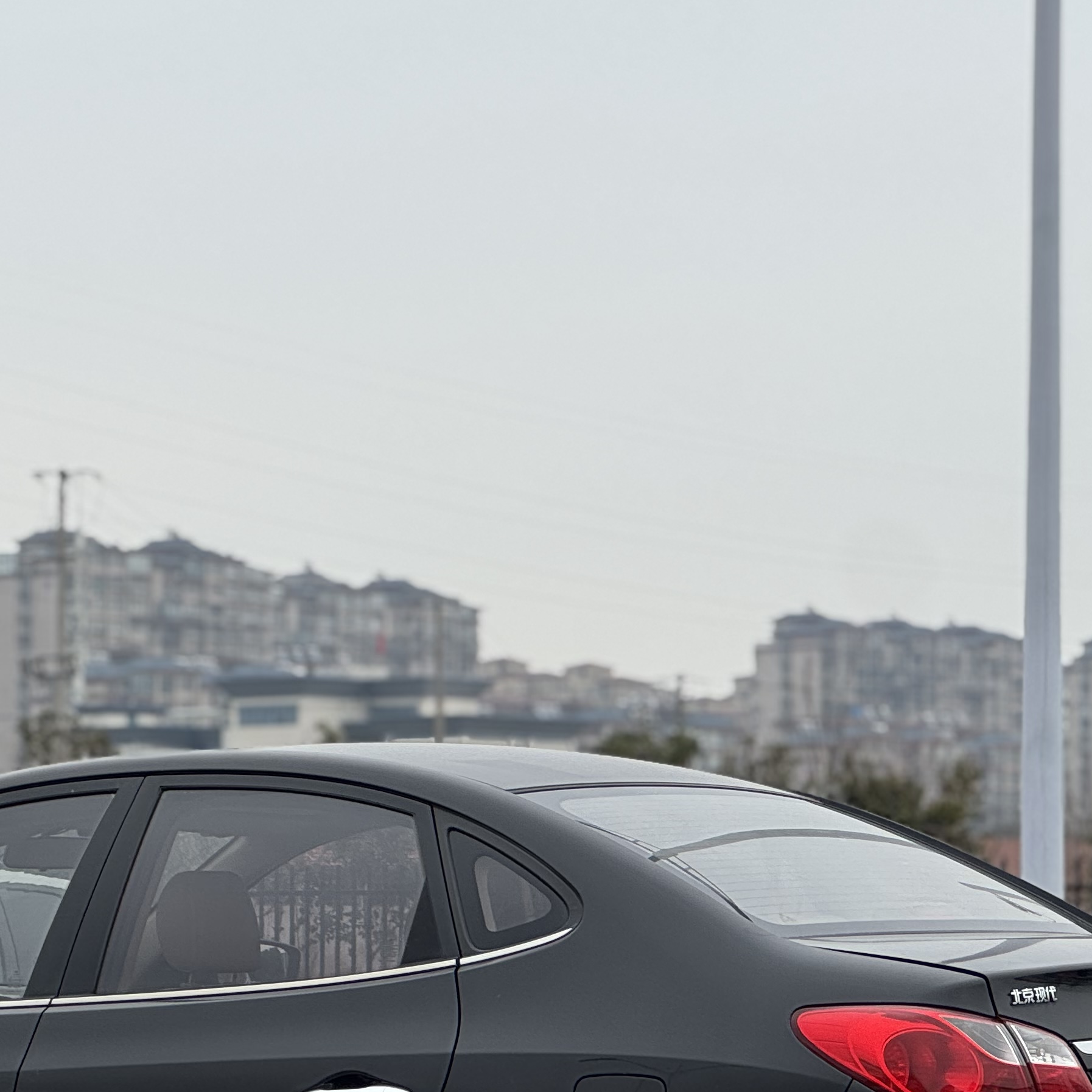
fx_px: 5461
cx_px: 321
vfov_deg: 11.4
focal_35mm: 153
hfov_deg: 11.4
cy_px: 854
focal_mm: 9
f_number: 2.8
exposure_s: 1/280
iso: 25
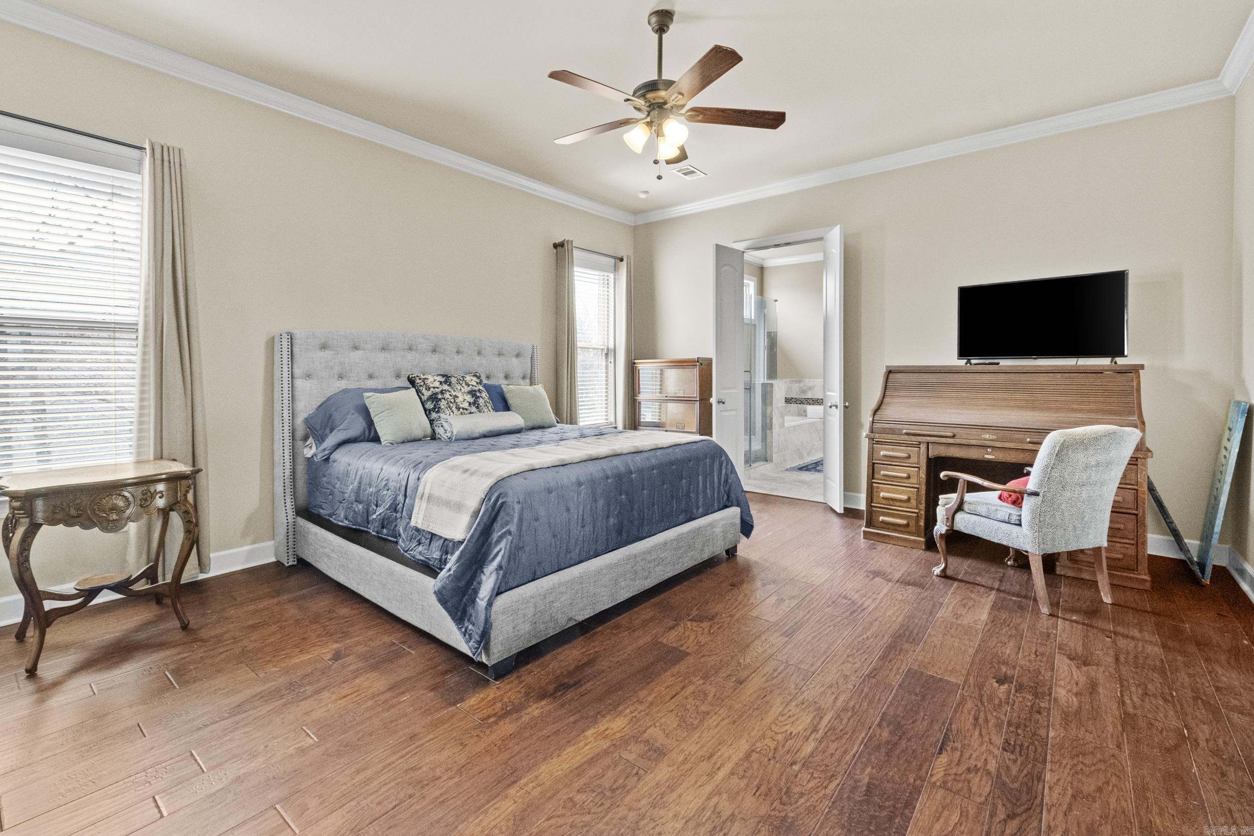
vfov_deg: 77.3
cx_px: 627
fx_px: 522
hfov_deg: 100.4
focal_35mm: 15
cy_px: 418
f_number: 8
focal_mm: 10
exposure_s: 1/3
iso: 800
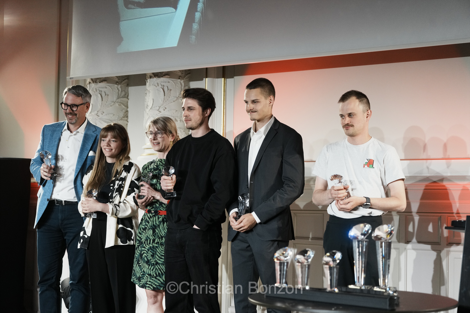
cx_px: 235
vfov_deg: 19.4
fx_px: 914
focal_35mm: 70
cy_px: 156
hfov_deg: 28.8
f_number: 4
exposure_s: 1/250
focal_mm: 70
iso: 2000
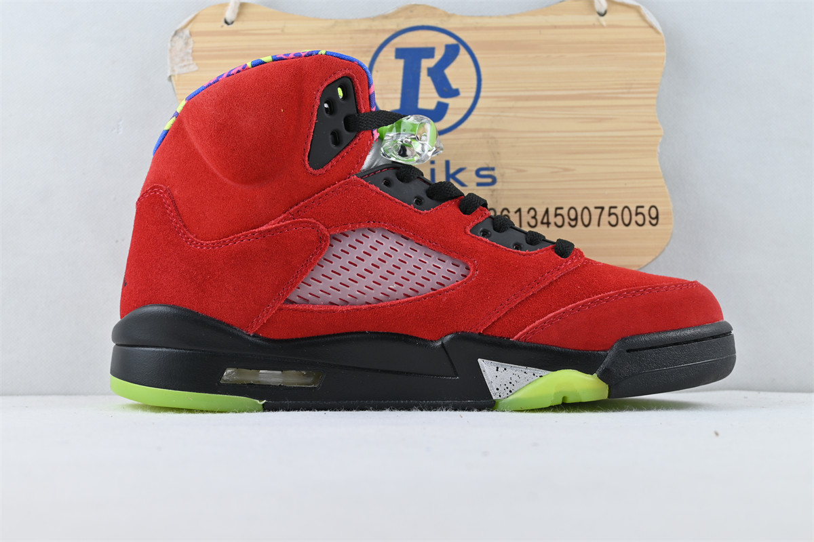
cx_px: 407
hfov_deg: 41.7
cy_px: 271
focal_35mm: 47
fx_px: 1068
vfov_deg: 28.5
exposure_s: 1/50
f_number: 5
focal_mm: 31.5
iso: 100
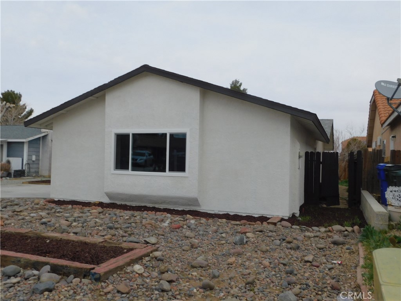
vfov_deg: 46.8
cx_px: 200
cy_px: 150
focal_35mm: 30
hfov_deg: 60.0
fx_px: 348
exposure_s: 1/400
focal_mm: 5.3
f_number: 6.4
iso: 125
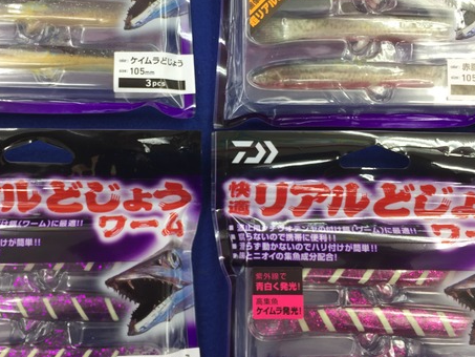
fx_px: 563
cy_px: 136
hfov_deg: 45.6
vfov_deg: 35.0
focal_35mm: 41
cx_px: 198
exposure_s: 1/30
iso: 32
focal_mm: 4.15
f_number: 2.2
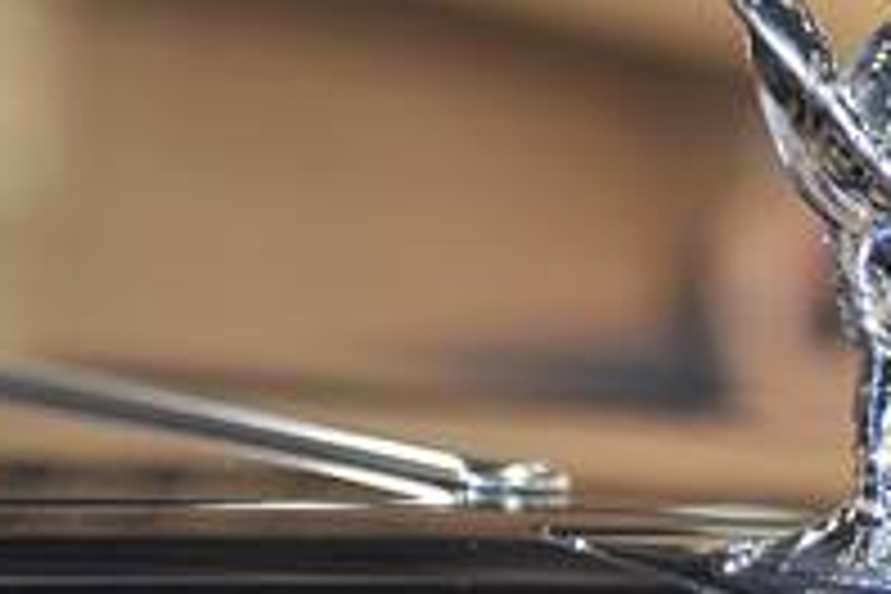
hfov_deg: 10.5
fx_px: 4801
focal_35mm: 194
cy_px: 166
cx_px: 958
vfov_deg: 7.1
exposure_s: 1/250
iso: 1250
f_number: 3.5
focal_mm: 70
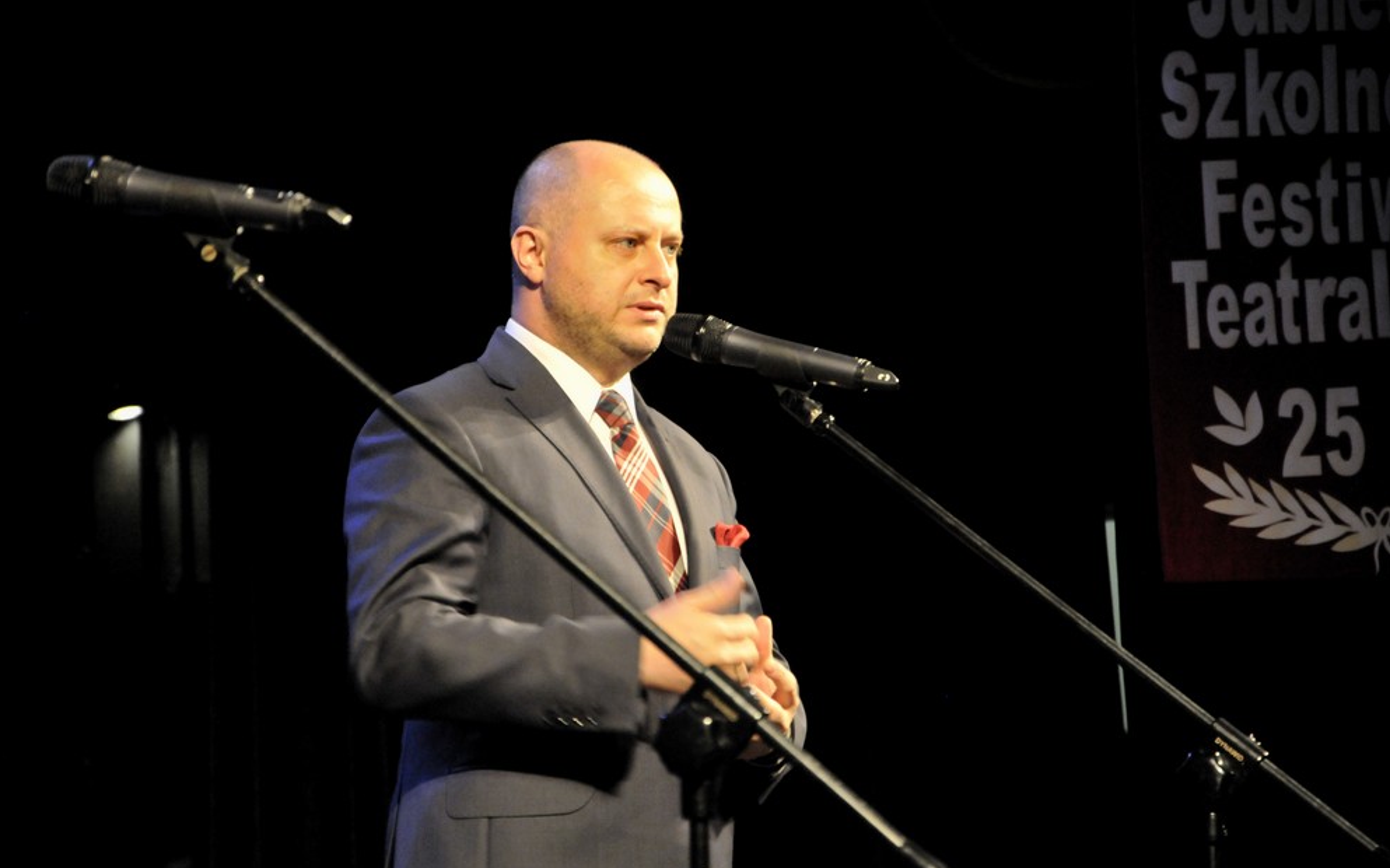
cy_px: 441
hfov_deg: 13.0
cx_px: 696
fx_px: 6117
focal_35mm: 162
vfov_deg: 8.1
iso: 2500
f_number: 5.6
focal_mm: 105
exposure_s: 1/30
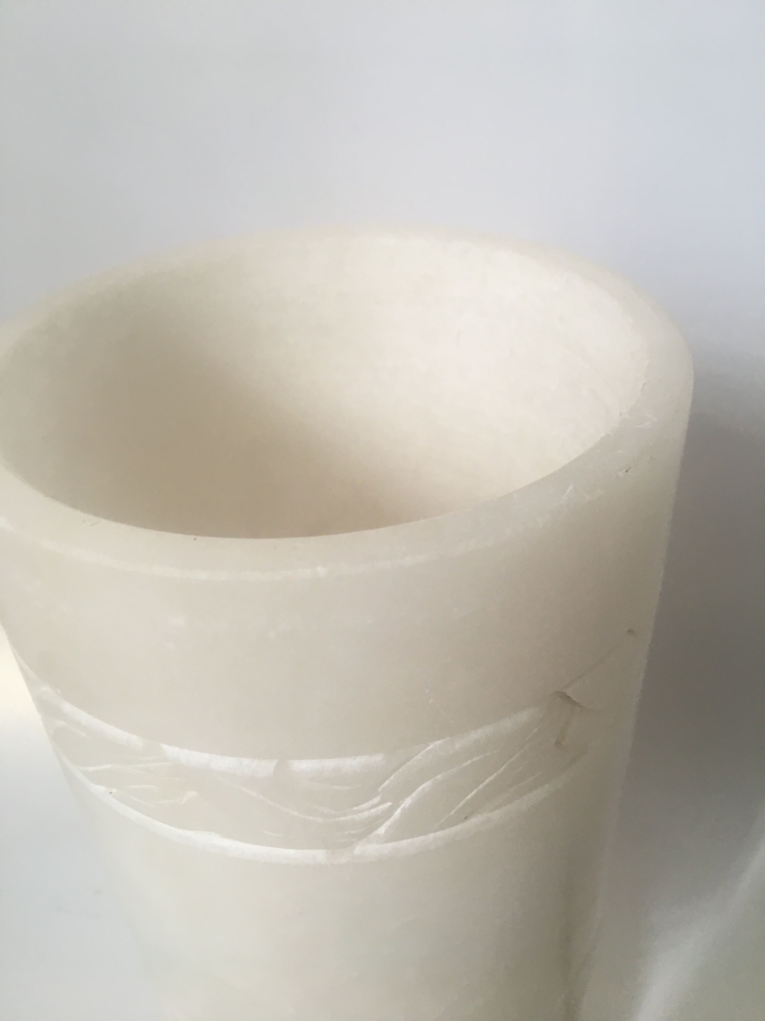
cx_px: 382
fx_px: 855
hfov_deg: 48.2
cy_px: 510
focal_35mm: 29
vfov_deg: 61.7
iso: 40
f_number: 2.2
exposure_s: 1/33
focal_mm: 4.15
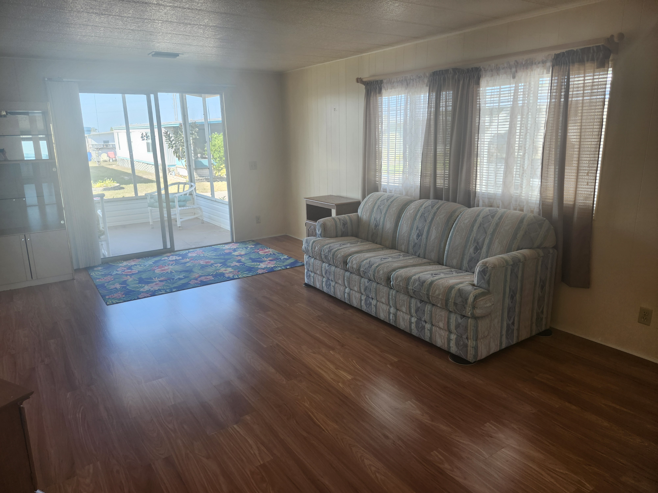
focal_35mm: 23
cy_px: 246
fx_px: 437
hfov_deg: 73.9
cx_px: 329
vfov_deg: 58.9
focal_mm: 5.54
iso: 100
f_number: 1.8
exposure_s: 1/180
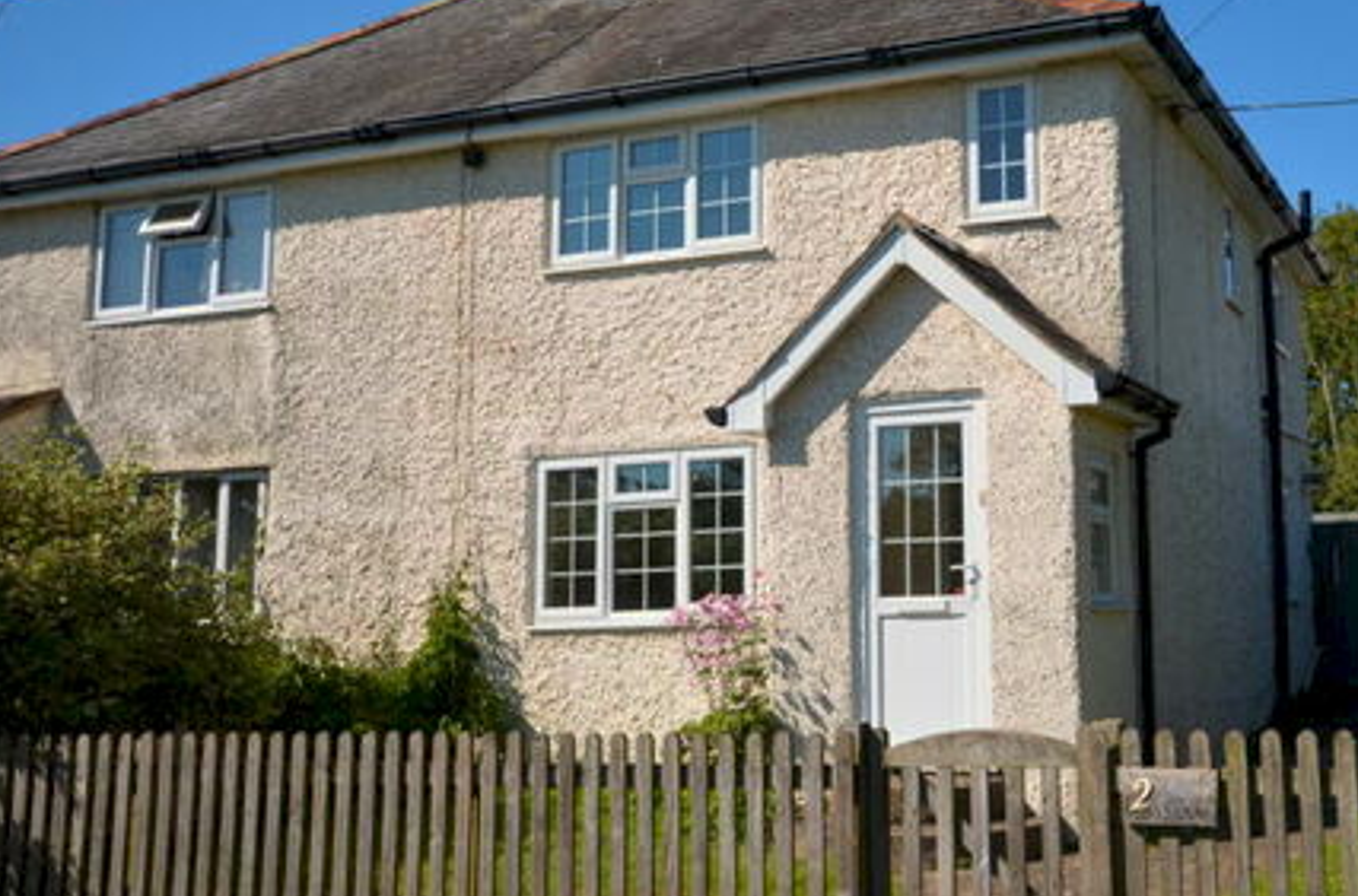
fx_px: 1573
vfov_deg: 31.7
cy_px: 361
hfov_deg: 44.9
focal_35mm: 42
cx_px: 1037
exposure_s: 1/250
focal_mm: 17
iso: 100
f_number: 8
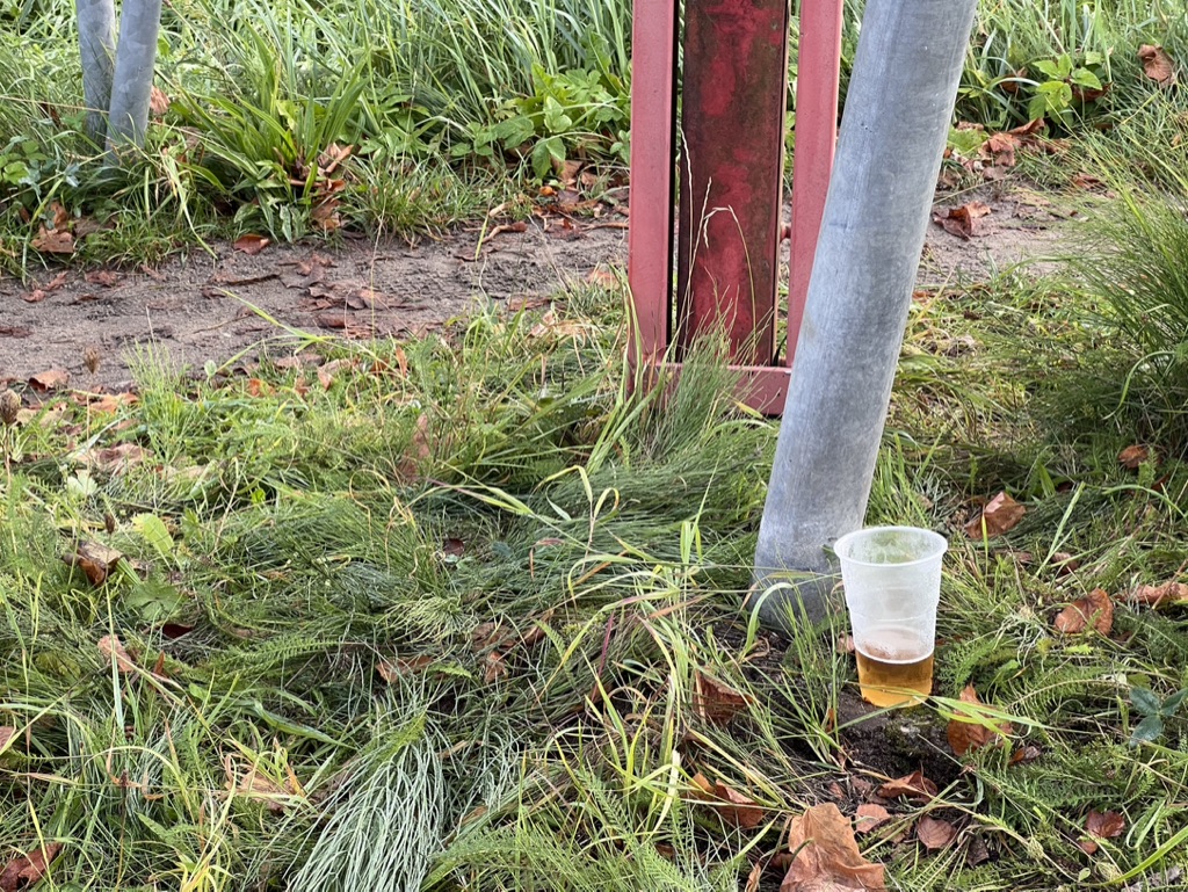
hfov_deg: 25.3
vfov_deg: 19.2
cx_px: 594
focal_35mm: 77
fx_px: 2644
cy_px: 446
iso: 80
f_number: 2.8
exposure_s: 1/99
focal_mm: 9
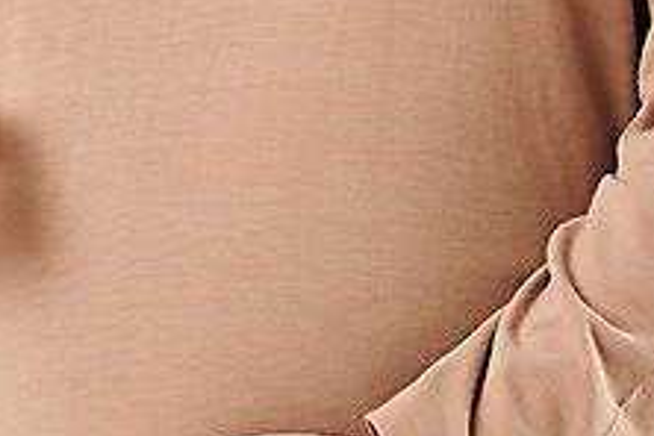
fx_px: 9809
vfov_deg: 2.5
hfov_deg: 3.8
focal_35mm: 540
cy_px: 186
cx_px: 28
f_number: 6.3
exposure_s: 1/125
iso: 100
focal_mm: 200
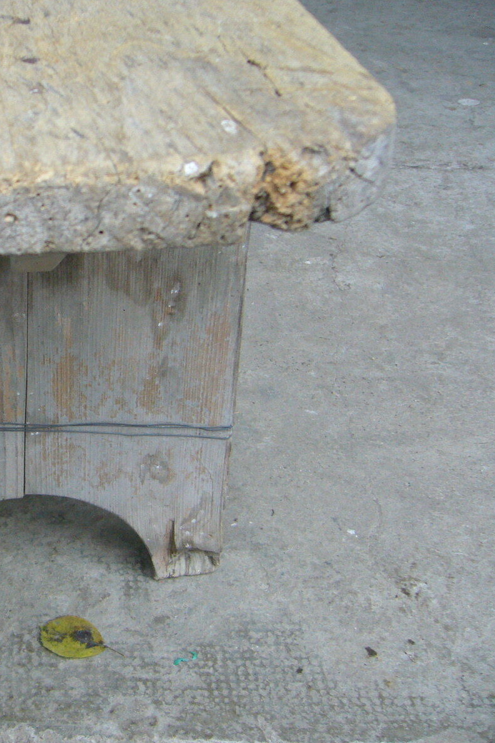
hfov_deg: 26.2
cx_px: 11
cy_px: 369
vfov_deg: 40.4
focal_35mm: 49
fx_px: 1011
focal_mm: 5.8
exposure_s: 1/15
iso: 125
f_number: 2.8
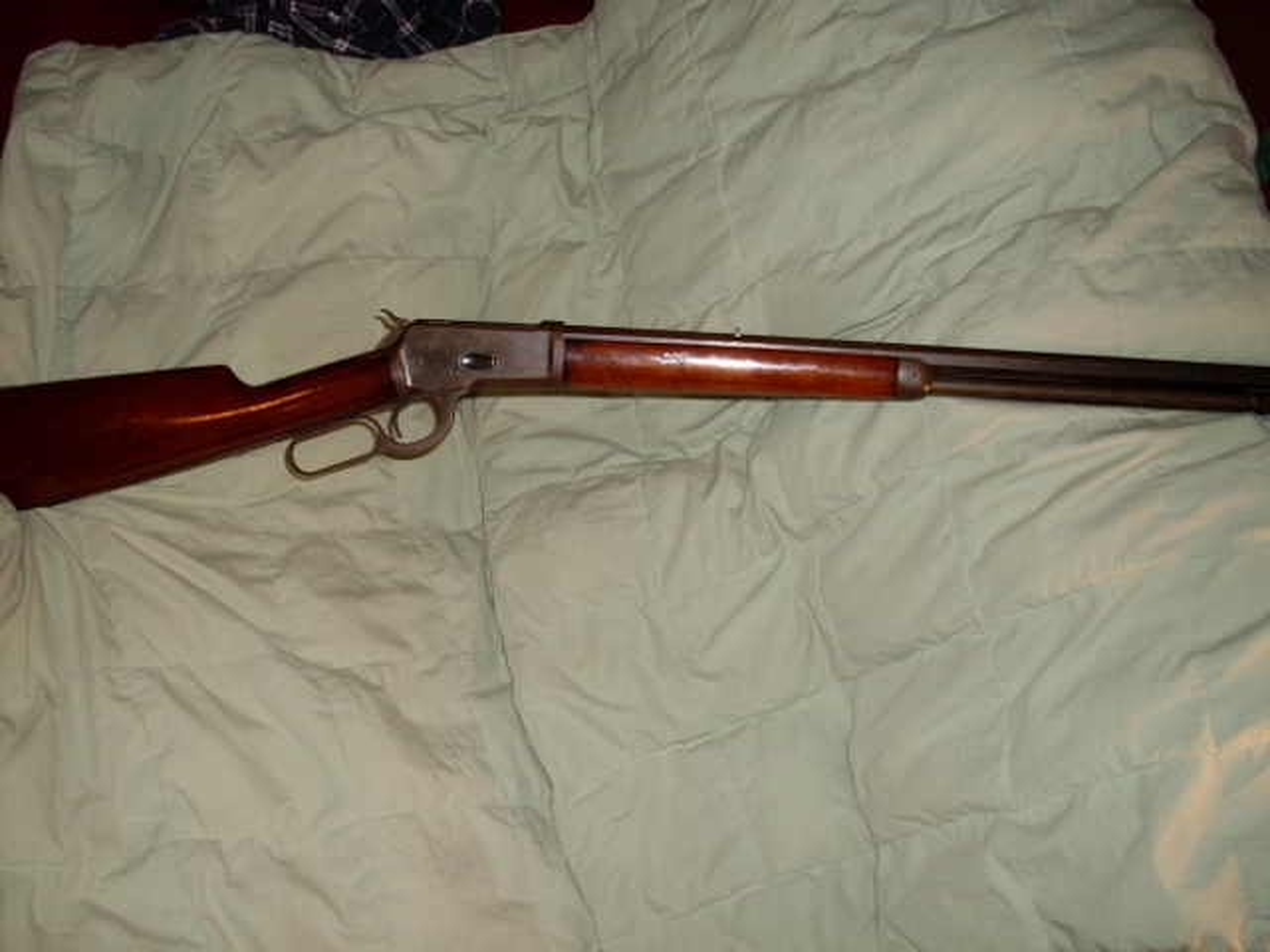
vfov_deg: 37.7
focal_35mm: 38
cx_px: 635
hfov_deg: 49.0
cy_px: 476
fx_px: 1394
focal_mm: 6.3
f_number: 2.8
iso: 100
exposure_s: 1/45
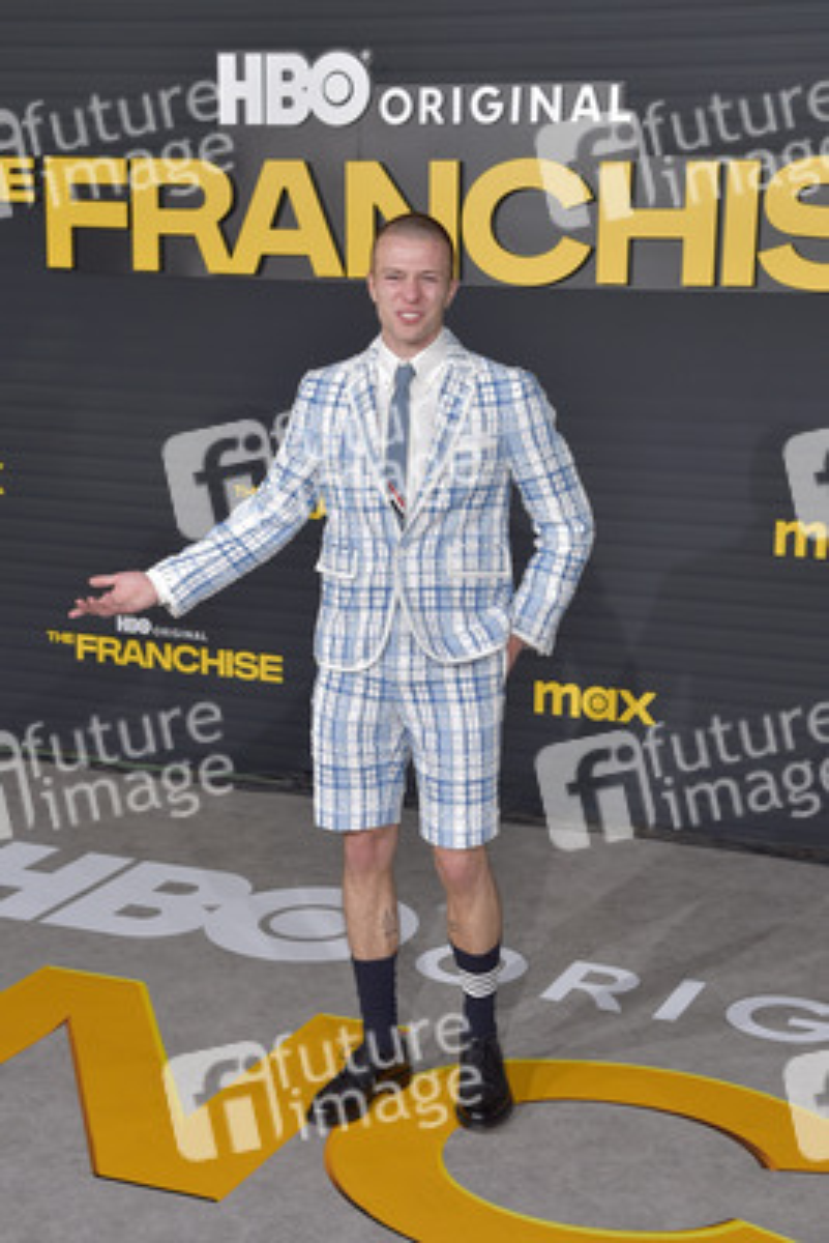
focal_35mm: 48
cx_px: 414
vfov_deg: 41.1
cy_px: 622
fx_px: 1656
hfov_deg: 28.1
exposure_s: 1/250
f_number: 6.3
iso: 320
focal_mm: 48
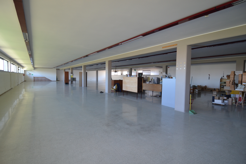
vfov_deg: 67.4
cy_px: 82
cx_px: 123
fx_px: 123
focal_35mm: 18
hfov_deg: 90.0
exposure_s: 1/60
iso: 400
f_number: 4
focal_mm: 12
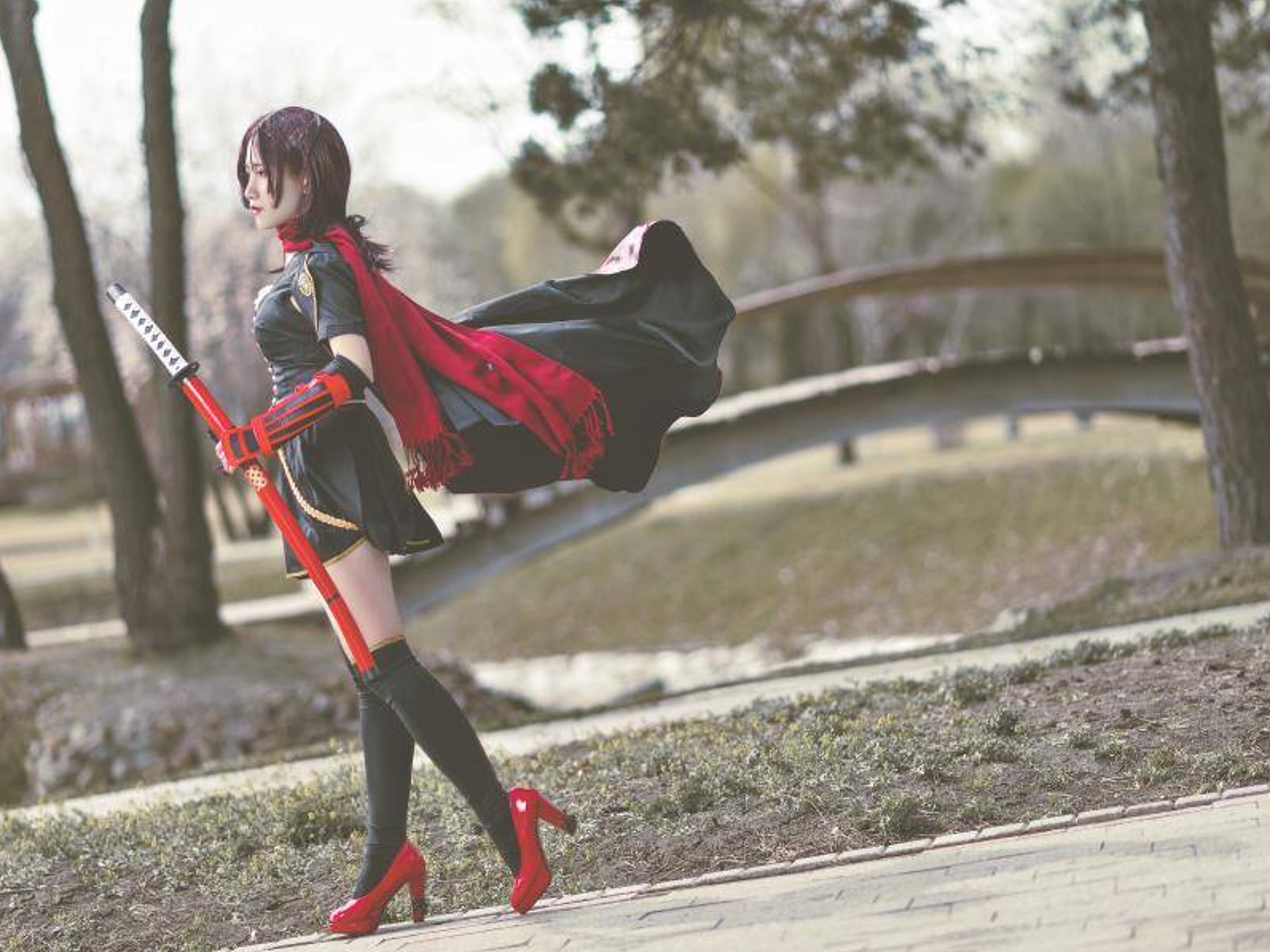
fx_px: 4183
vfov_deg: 13.0
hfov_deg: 17.3
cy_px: 476
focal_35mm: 114
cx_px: 626
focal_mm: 105
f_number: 2
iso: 100
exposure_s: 1/1250
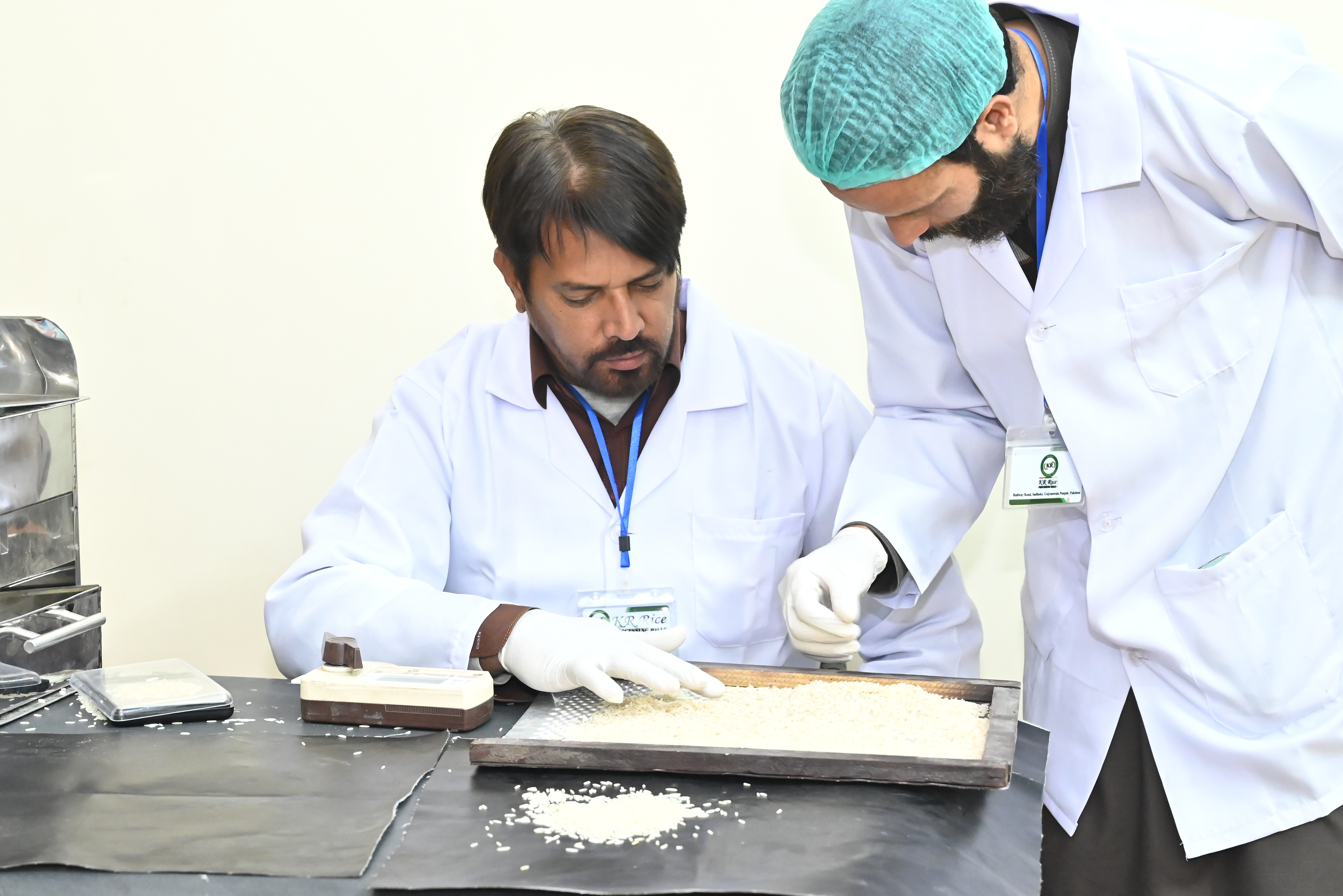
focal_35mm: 74
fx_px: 2761
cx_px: 577
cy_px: 399
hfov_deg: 27.3
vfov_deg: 18.4
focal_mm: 61
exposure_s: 1/60
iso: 5000
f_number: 5.6
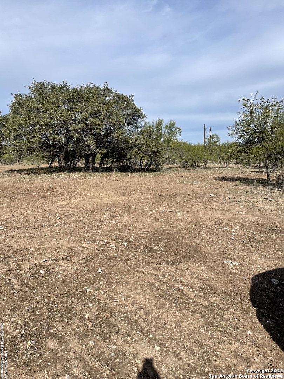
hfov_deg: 53.1
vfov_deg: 67.3
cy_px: 190
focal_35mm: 26
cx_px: 142
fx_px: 284
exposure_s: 1/5291
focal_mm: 4.2
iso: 32
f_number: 1.6
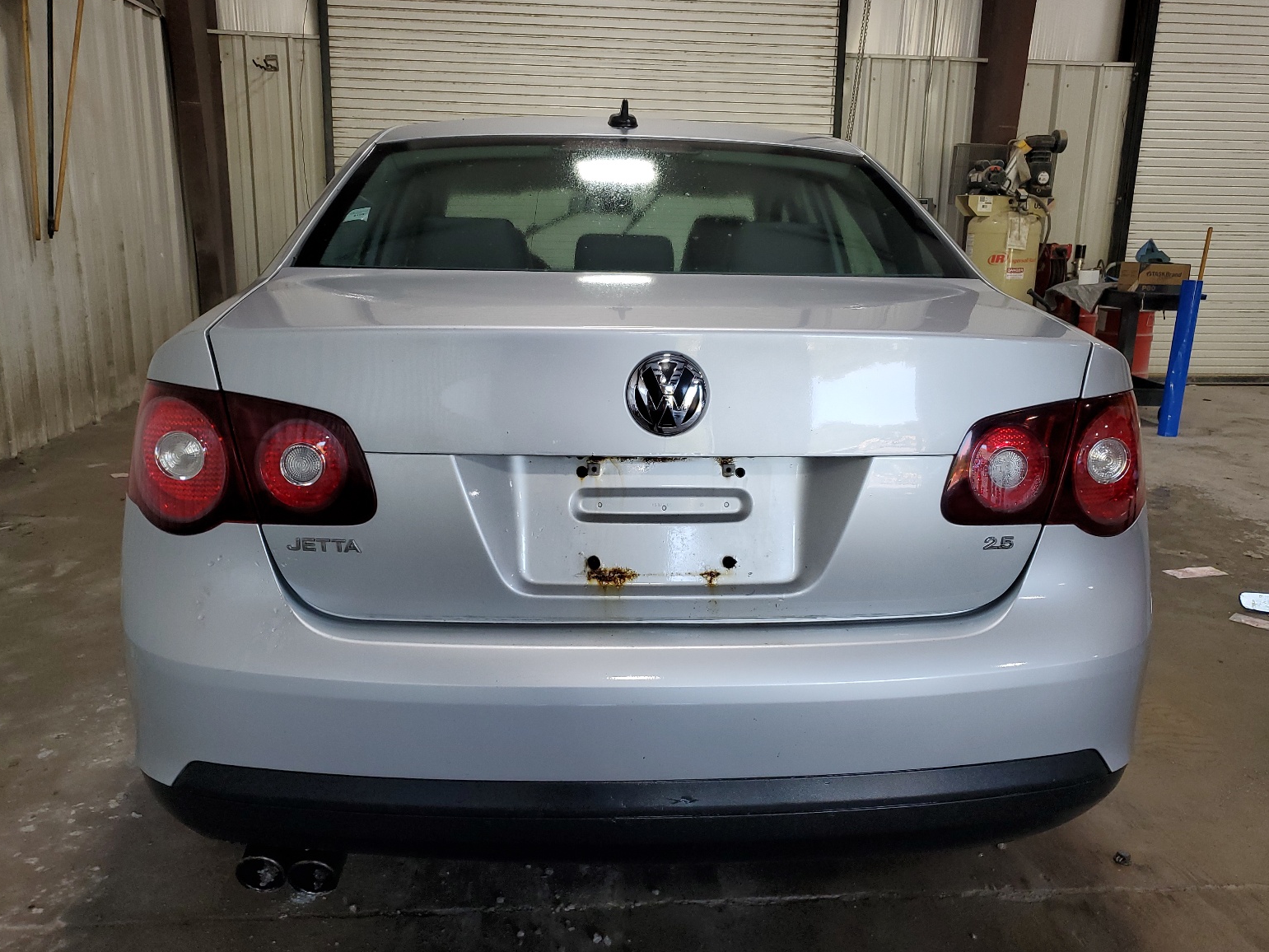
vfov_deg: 51.4
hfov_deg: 65.3
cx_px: 647
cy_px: 488
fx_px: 990
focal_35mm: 27
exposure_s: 1/120
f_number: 1.5
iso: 82
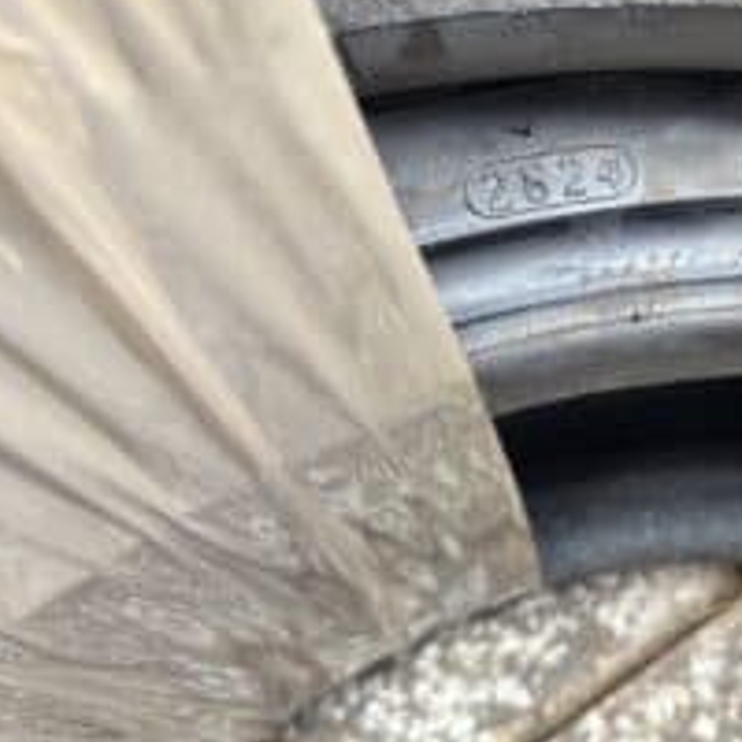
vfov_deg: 36.7
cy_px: 326
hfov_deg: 35.0
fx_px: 1116
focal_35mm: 46
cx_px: 646
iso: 125
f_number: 1.6
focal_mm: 5.96
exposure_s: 1/121
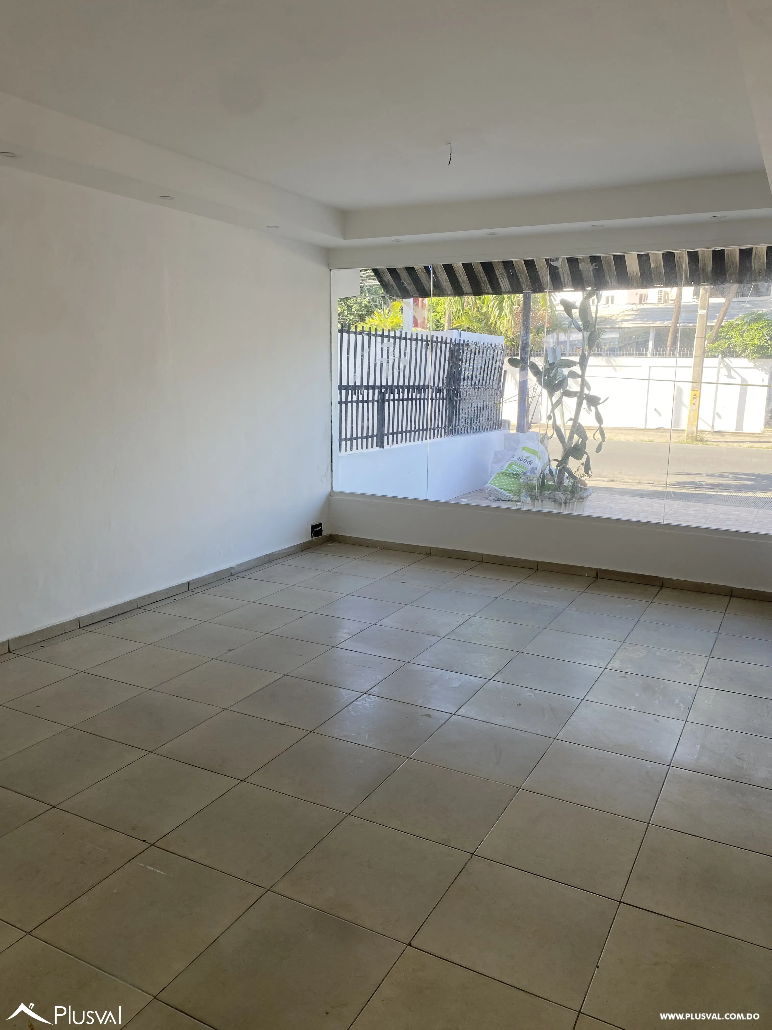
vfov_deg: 67.3
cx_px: 386
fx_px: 773
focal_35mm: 26
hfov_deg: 53.1
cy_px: 515
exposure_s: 1/263
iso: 32
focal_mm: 4.25
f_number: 1.8
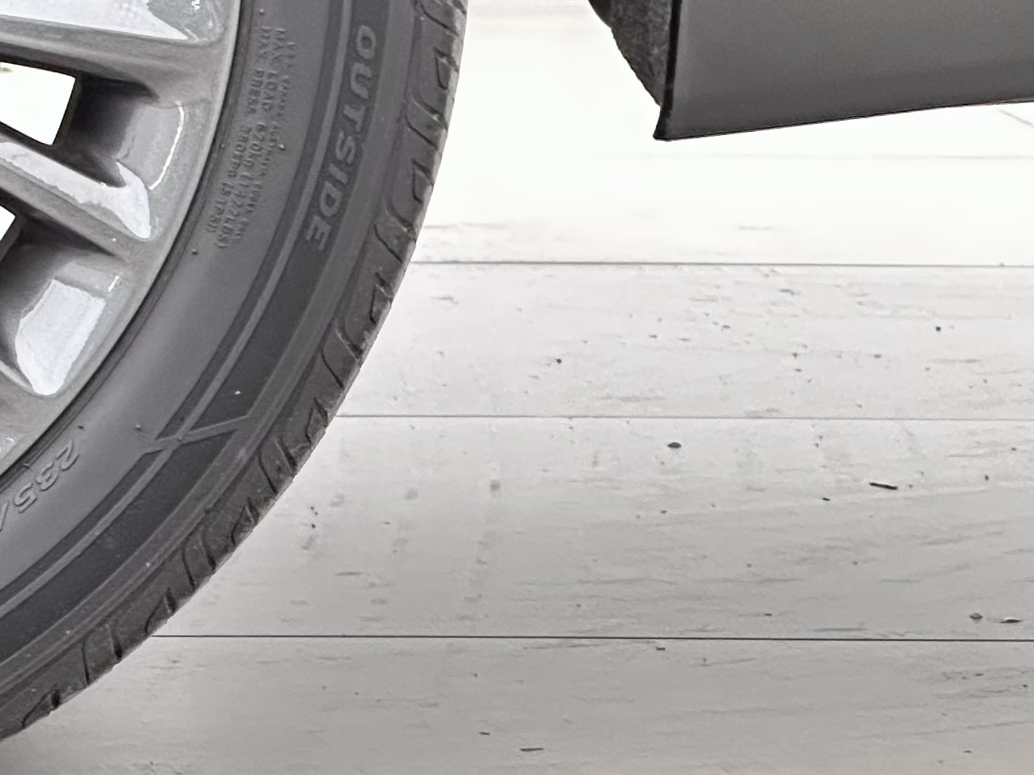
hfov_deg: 8.1
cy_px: -211
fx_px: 7168
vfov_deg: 6.1
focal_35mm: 240
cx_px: -529
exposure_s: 1/100
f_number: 2.8
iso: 320
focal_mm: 9
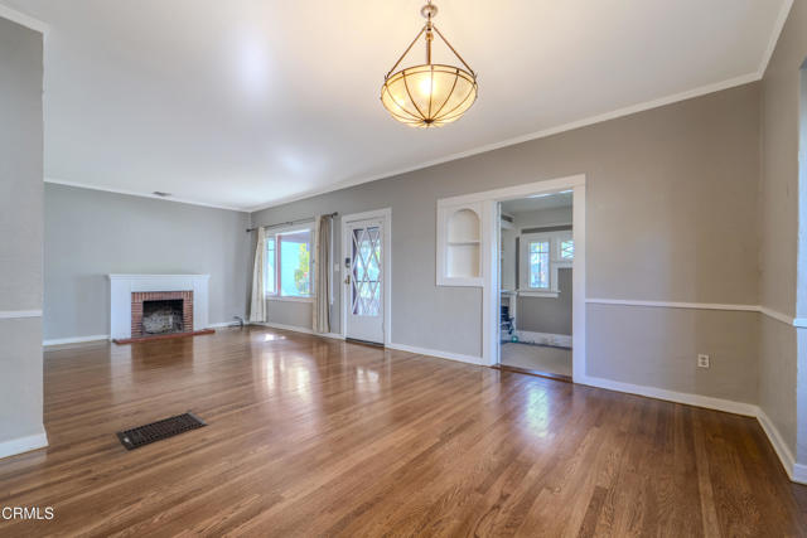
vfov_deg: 81.2
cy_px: 269
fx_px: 314
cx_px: 404
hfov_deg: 104.2
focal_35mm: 14
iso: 100
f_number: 8
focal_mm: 14
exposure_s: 1/15
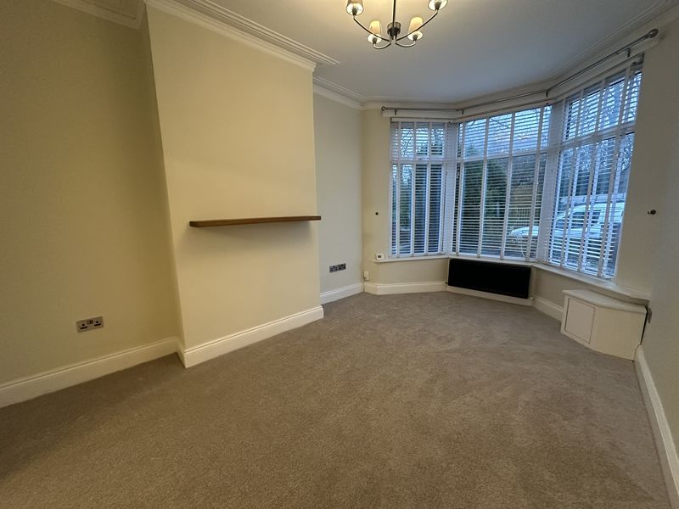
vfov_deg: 85.7
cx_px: 340
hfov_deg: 102.1
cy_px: 254
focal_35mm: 14
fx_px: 275
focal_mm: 2.22
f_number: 2.2
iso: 400
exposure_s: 1/50
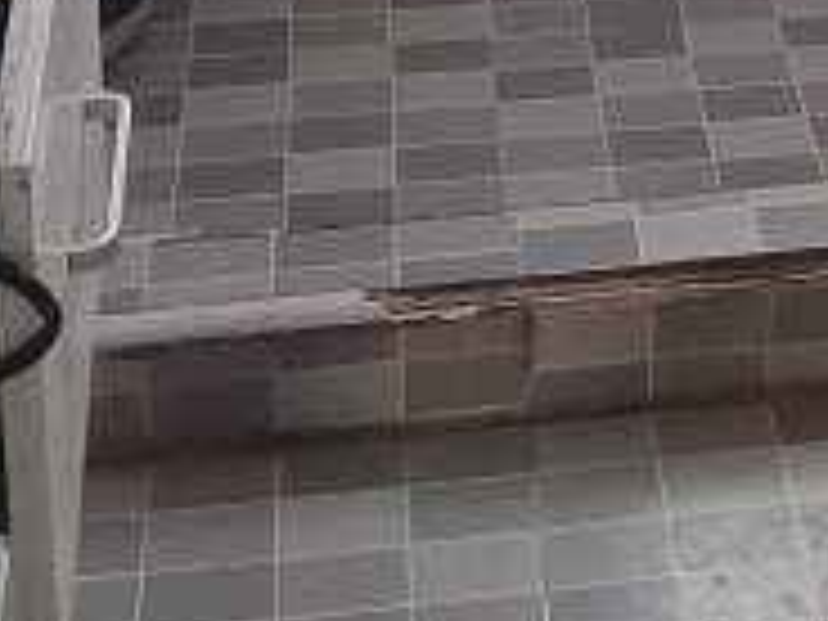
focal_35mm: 100
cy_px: -662
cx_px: 806
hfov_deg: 19.2
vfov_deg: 12.7
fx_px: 2392
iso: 697
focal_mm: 5.52
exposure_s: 1/50
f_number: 1.9
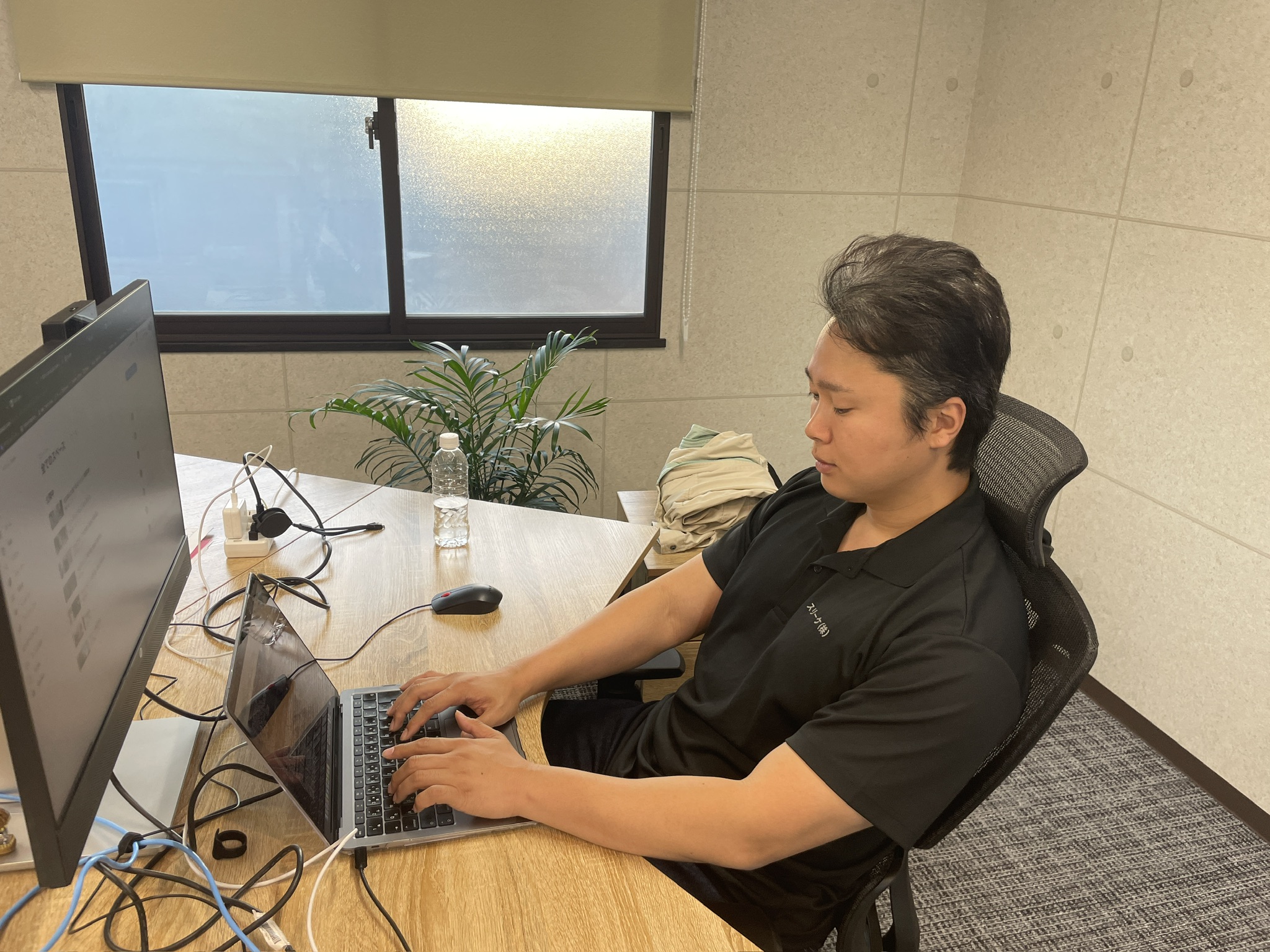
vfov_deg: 53.1
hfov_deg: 67.3
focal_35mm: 26
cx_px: 635
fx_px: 954
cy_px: 476
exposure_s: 1/100
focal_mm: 4.2
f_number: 1.6
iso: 64
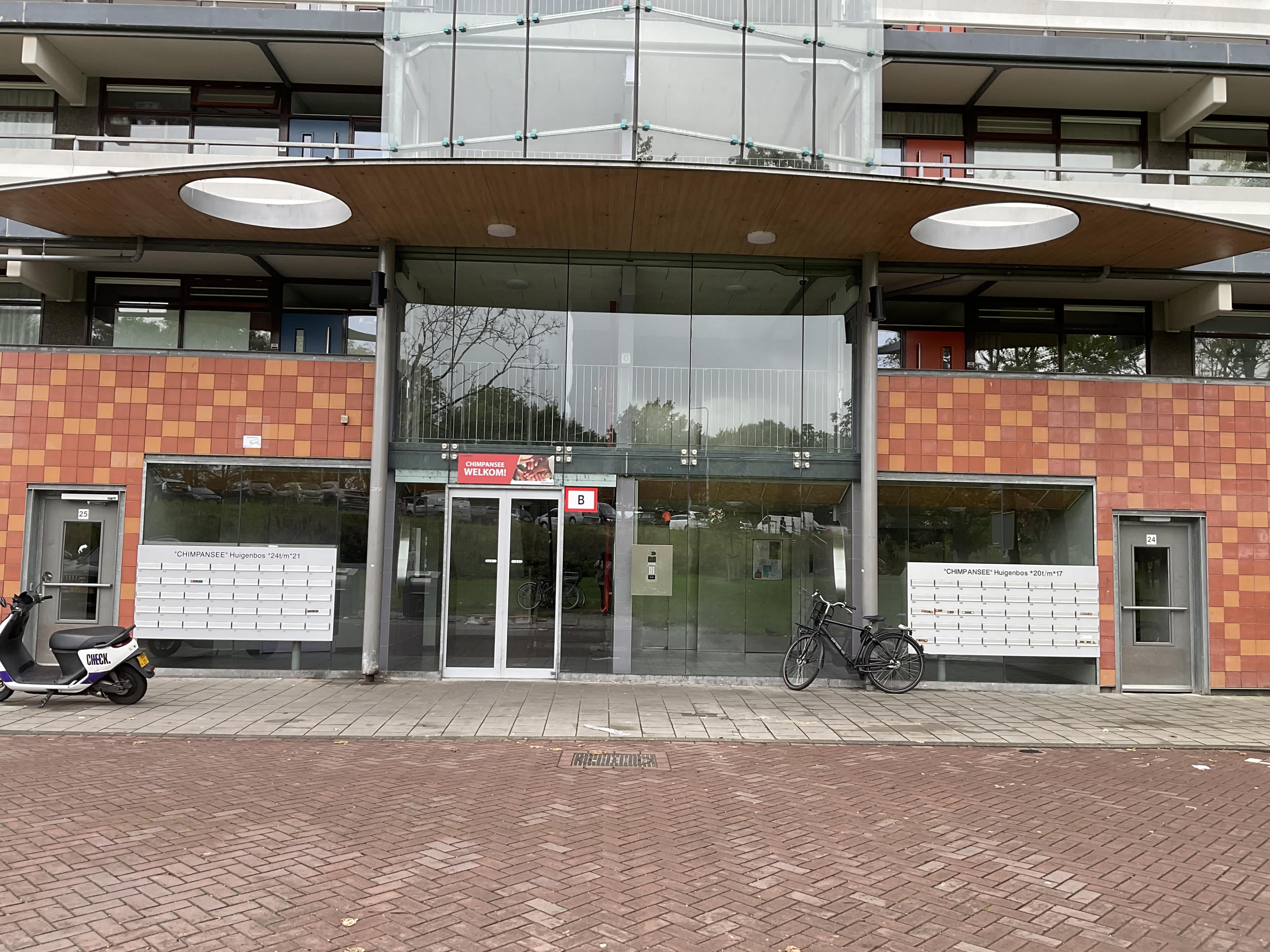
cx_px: 635
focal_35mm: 29
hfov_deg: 61.7
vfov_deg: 48.2
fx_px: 1064
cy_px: 476
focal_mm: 3
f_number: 1.8
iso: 16
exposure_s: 1/180
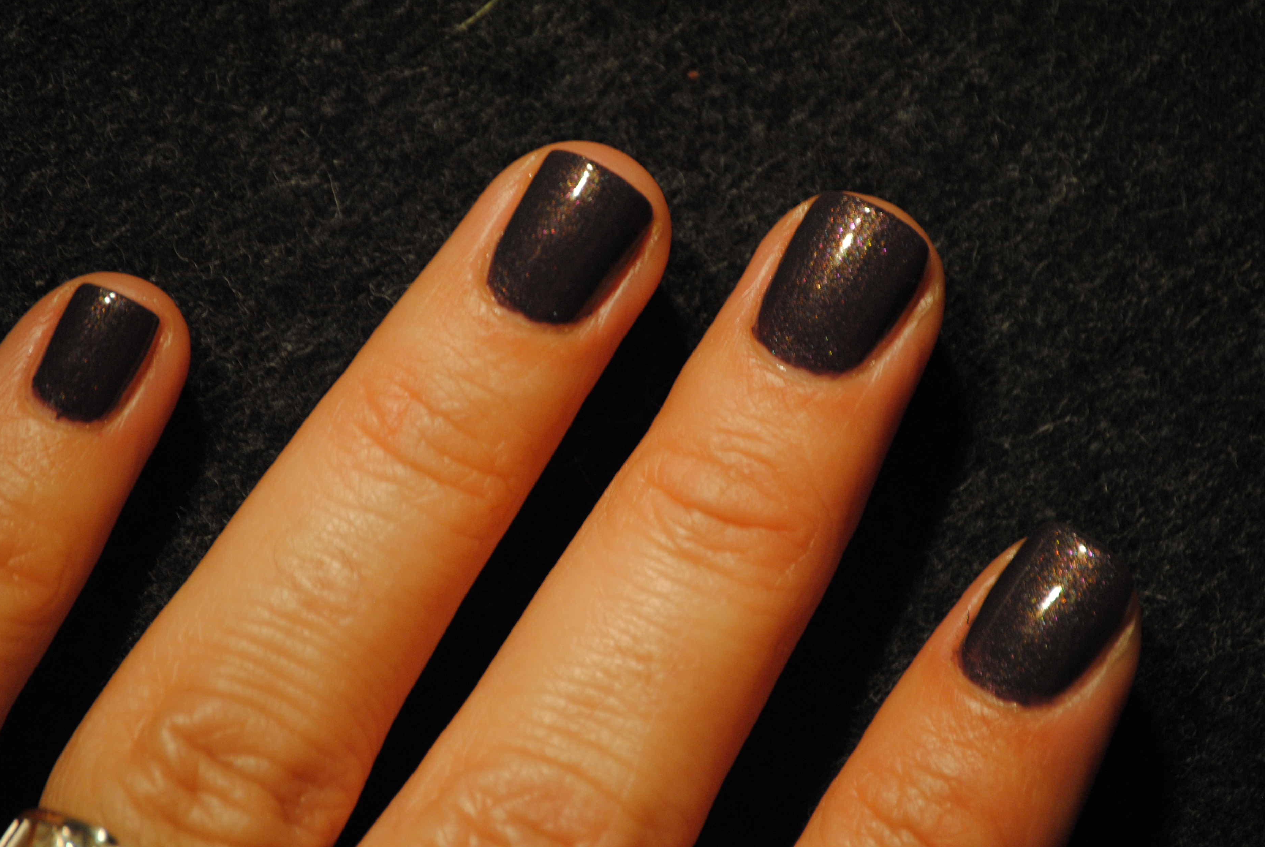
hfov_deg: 6.6
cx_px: 645
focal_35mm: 312
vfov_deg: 4.4
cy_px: 410
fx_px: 10976
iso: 400
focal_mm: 200
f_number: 5.6
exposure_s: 1/80
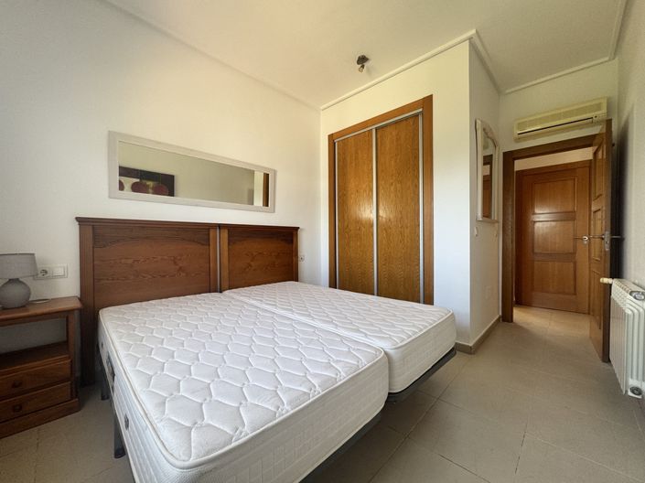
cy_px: 242
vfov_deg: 85.6
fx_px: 261
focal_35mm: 14
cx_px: 322
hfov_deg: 102.1
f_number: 2.2
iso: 100
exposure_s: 1/100
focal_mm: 2.22
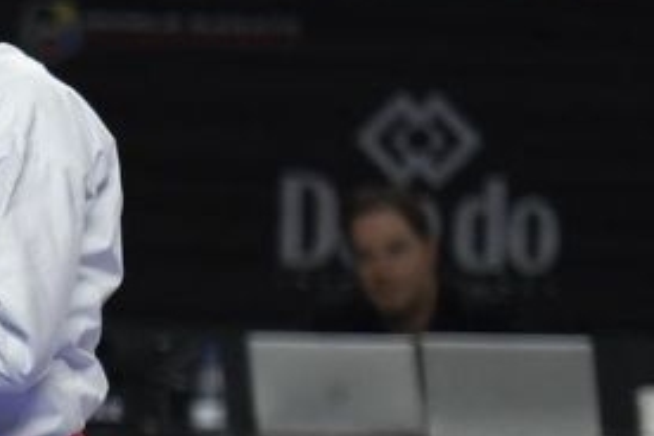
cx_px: -1457
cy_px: 64
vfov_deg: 1.5
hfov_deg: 2.2
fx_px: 16567
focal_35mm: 912
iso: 800
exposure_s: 1/800
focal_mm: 140
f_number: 2.8
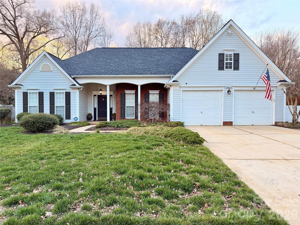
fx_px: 208
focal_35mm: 24
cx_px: 150
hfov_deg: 71.6
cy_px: 112
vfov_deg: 56.8
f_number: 1.78
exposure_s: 1/130
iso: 80
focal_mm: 6.76
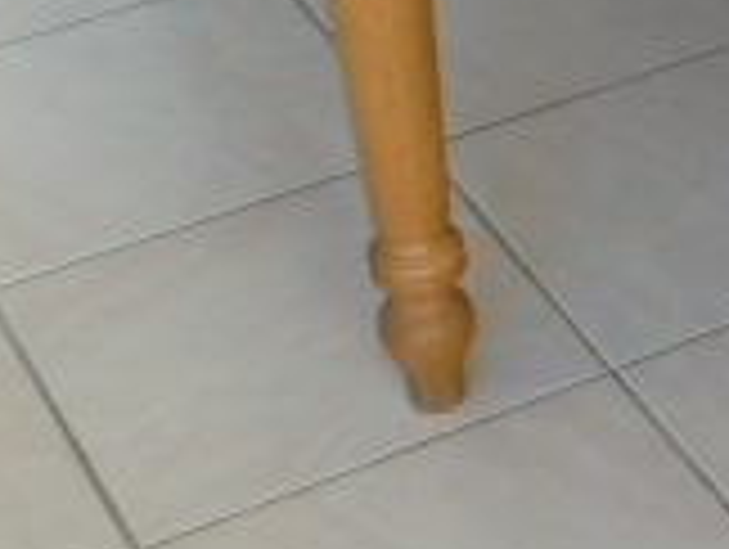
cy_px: -72
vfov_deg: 10.9
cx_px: 1256
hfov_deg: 13.4
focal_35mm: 134
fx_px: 2826
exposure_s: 1/60
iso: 250
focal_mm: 6.1
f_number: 3.7
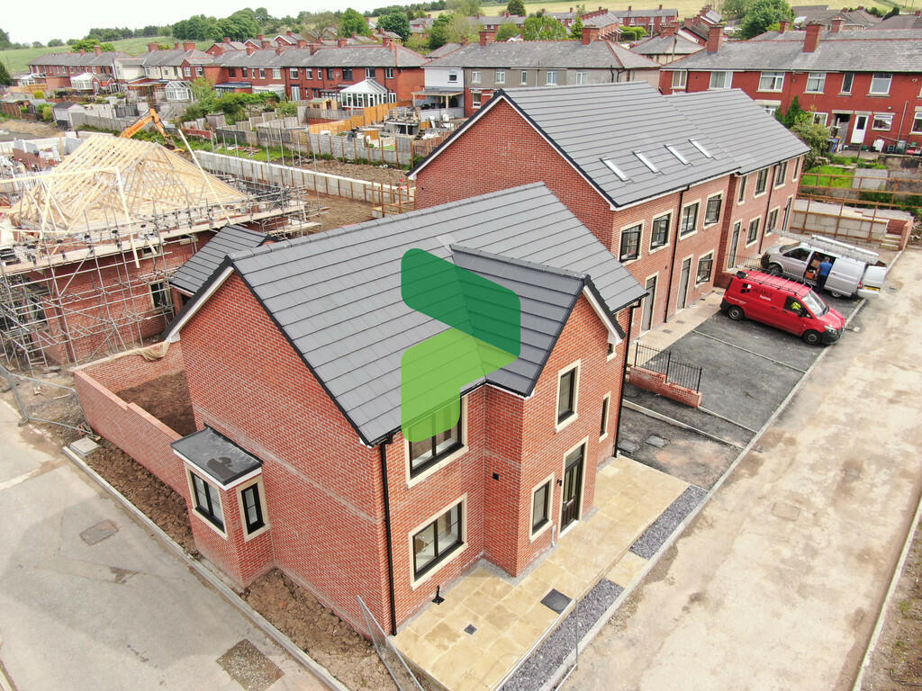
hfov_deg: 71.6
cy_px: 346
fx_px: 639
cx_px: 461
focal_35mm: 24
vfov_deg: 56.8
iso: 100
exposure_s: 1/400
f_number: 2.8
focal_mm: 4.39
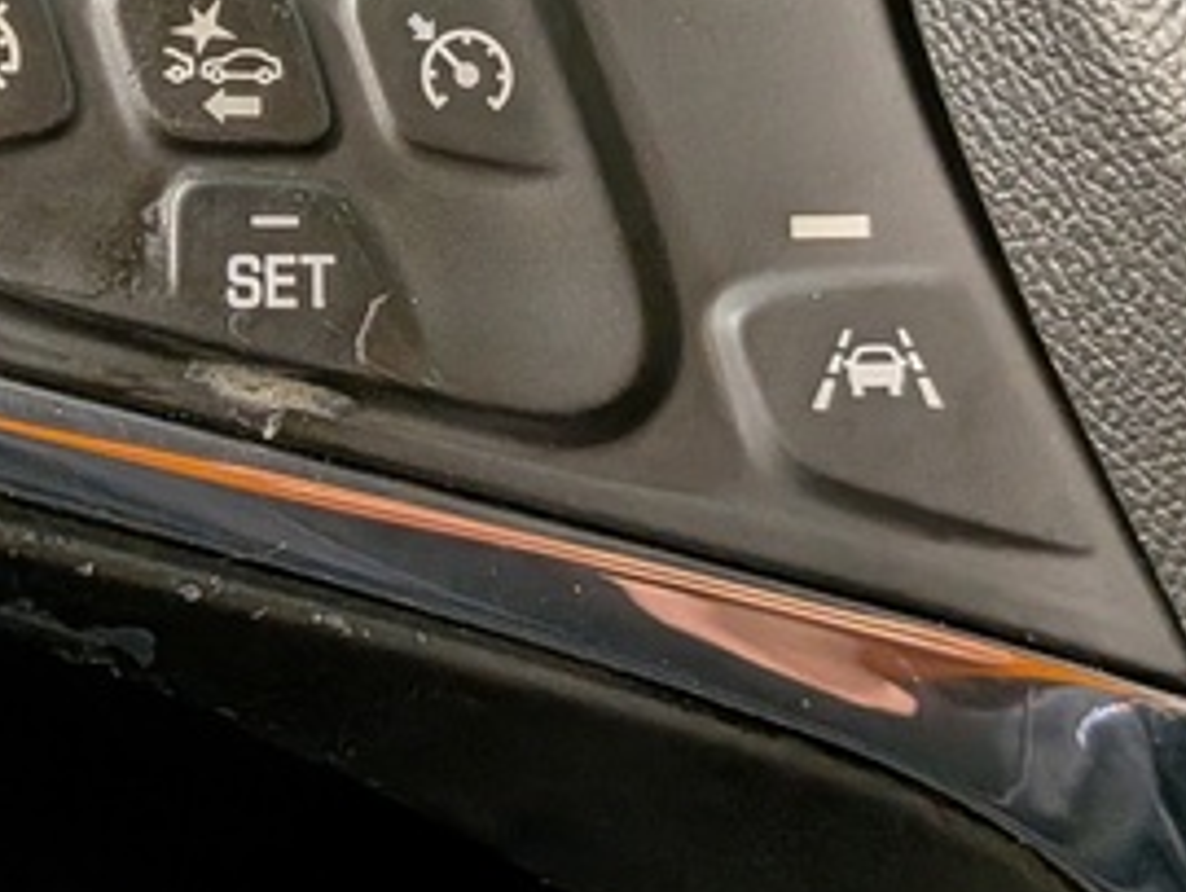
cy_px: 105
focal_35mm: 91
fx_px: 3121
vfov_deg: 16.1
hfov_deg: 21.3
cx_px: 268
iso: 161
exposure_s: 1/50
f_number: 1.7
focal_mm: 4.53
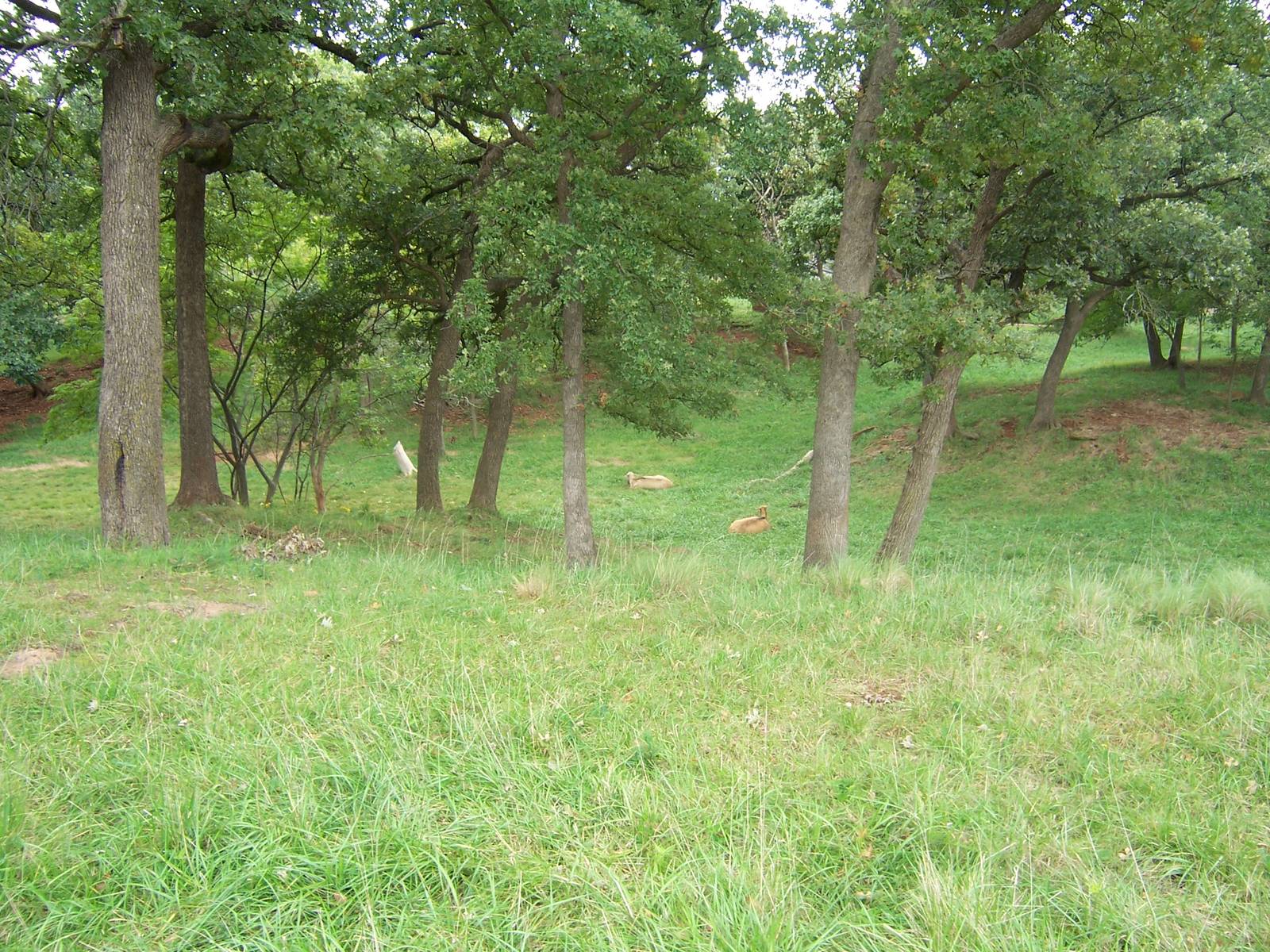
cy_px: 476
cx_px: 635
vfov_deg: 42.9
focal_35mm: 33
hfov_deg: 55.4
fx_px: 1211
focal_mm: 5.5
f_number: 3.4
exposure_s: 1/60
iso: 80
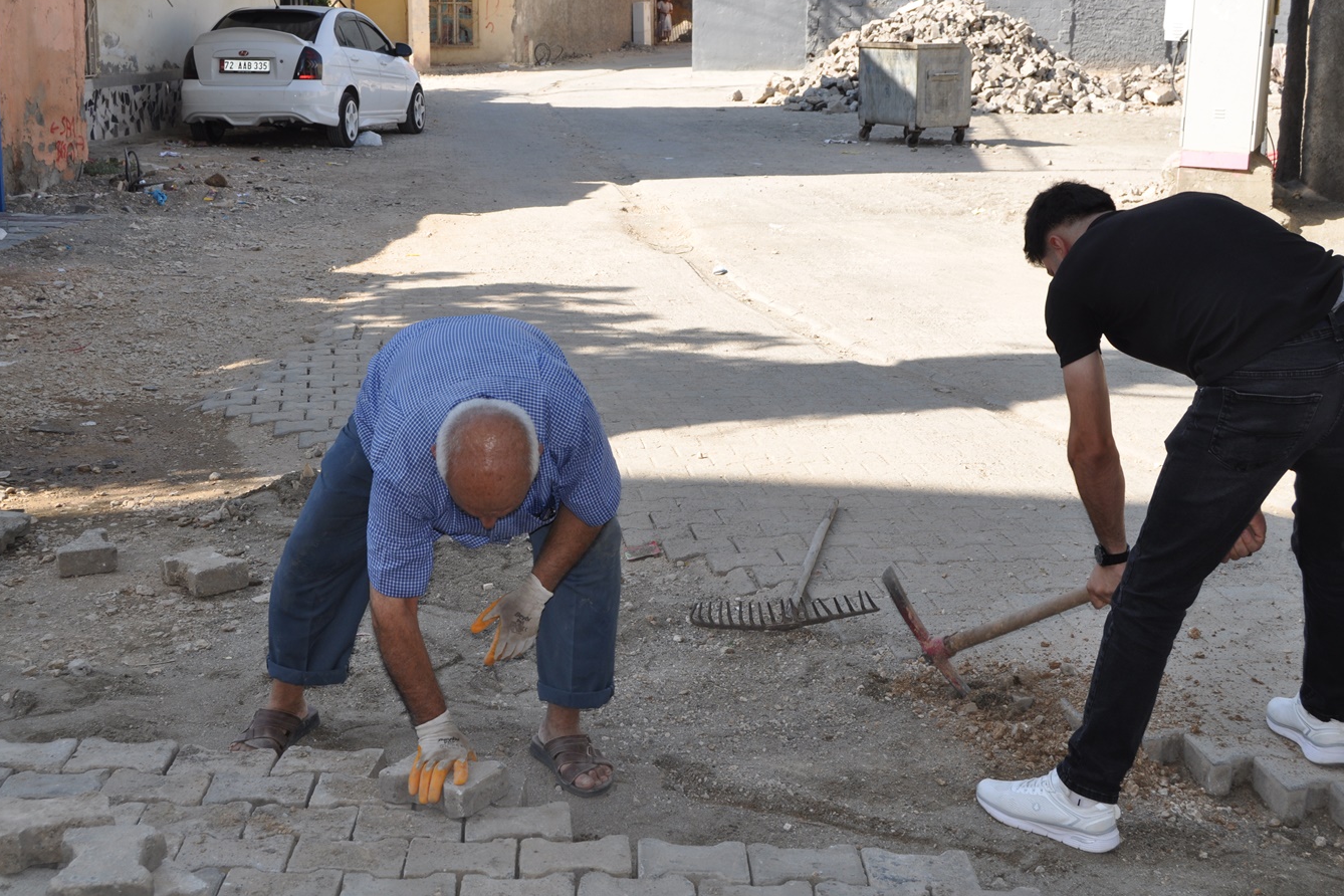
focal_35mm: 49
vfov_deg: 27.5
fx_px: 1829
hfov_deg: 40.3
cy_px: 454
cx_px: 664
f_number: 6.3
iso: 200
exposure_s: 1/200
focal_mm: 32
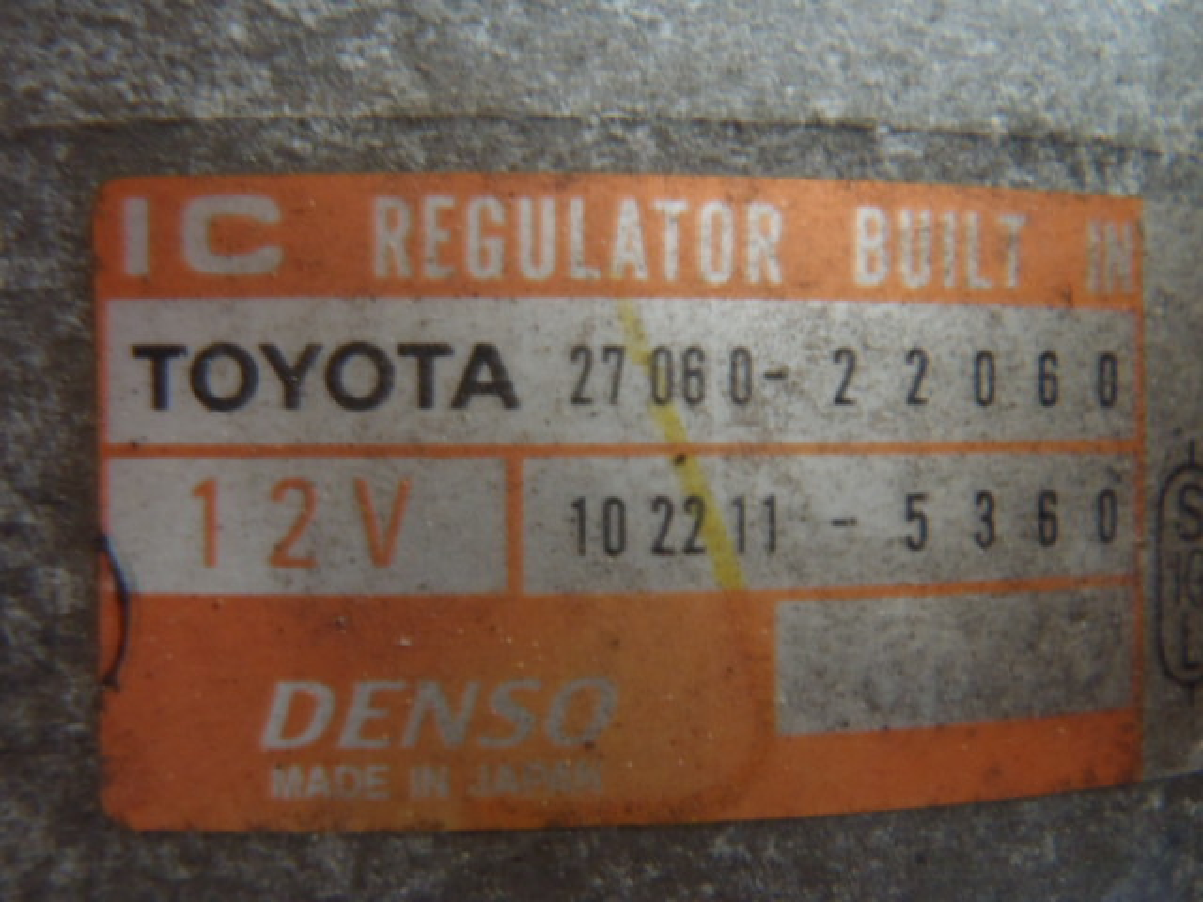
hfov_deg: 50.1
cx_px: 602
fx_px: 1286
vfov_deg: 38.7
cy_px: 451
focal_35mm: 37
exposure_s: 1/4
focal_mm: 6.64
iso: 250
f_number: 4.7
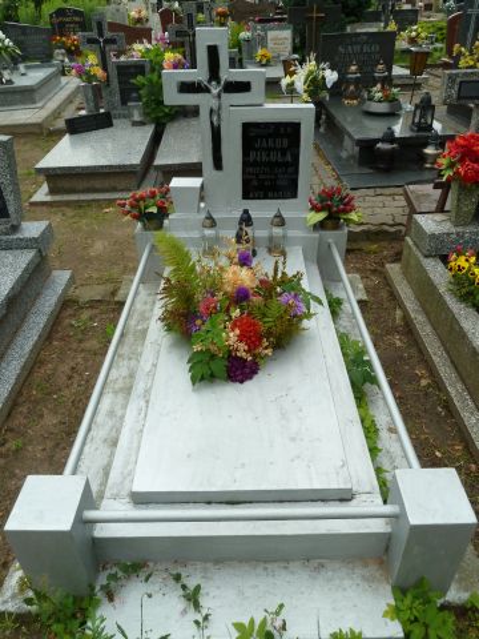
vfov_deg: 69.4
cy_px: 320
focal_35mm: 25
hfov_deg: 54.9
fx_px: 461
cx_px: 240
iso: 200
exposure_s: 1/250
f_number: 4
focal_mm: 4.1
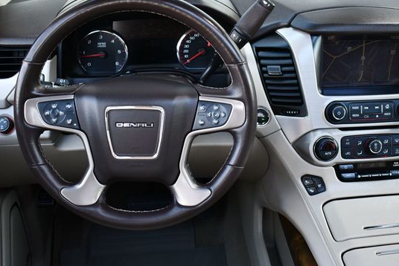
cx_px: 225
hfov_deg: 45.3
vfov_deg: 31.2
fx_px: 477
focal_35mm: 43
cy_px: 114
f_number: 3.5
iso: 800
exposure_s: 1/200
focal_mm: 18
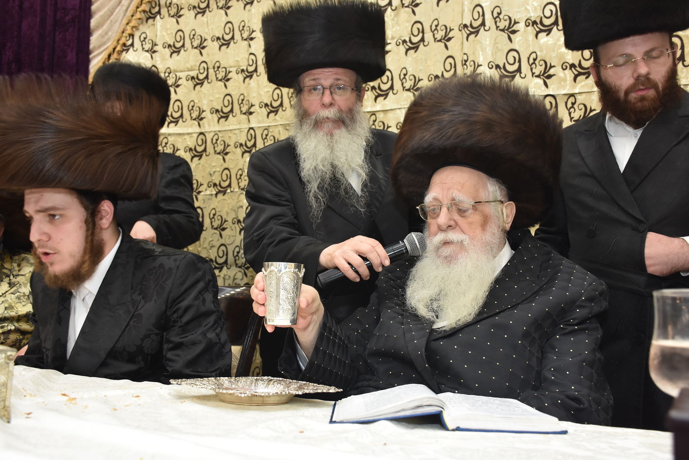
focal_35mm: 33
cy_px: 230
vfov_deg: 40.0
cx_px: 344
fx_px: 632
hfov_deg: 57.2
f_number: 5.6
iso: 1000
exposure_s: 1/100
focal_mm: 22
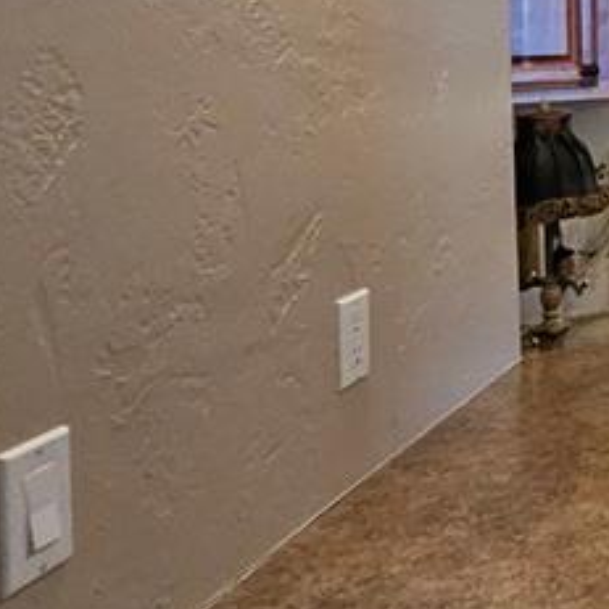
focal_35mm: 51
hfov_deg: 21.9
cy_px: 49
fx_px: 1015
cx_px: 1081
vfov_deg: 31.6
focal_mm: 1.7
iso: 500
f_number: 2.2
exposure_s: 1/30
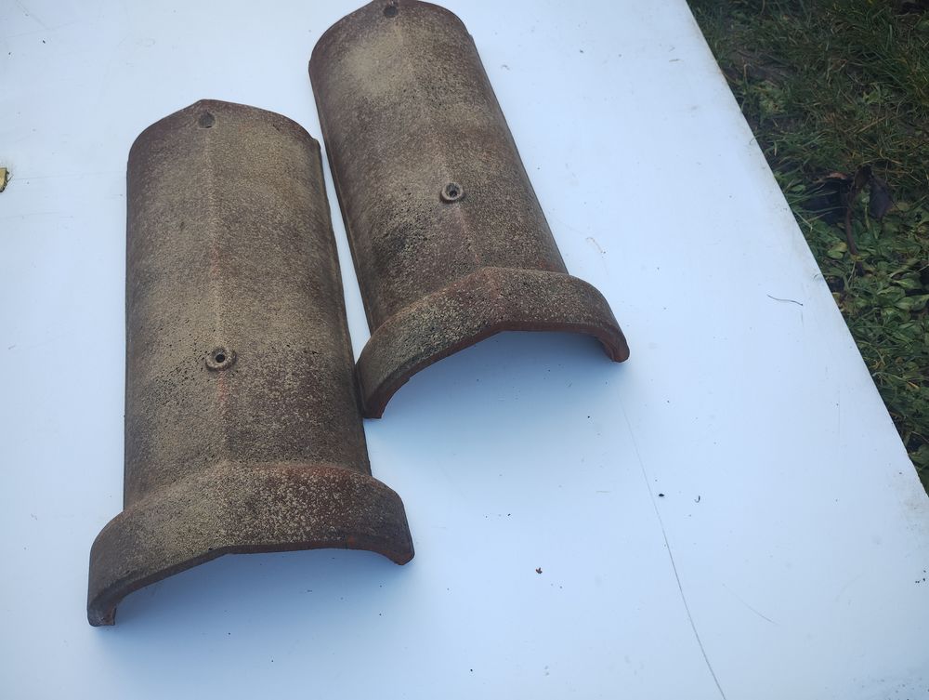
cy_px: 350
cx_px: 464
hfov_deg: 63.4
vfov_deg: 49.9
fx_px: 753
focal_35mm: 28
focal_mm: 4.27
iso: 100
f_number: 1.8
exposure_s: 1/122
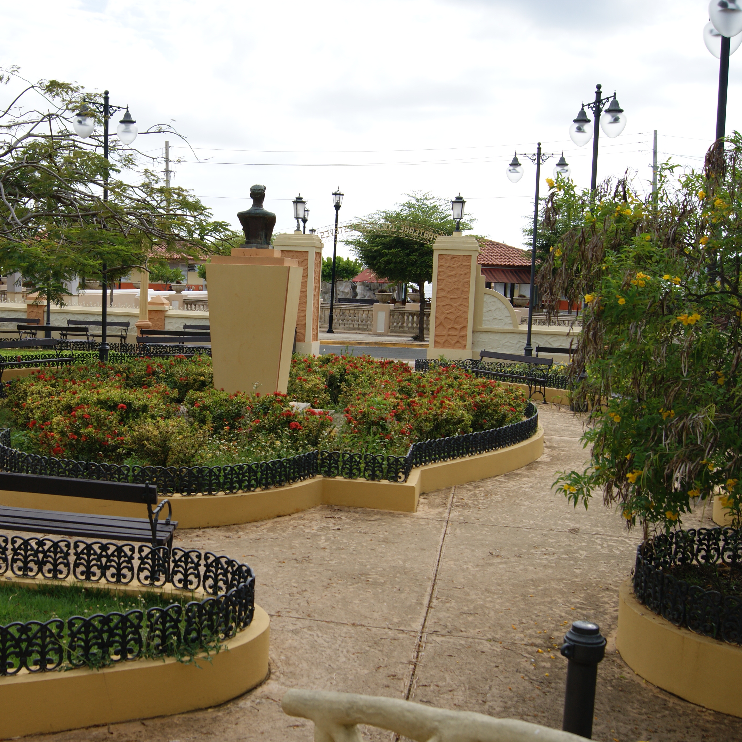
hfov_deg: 39.2
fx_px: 1019
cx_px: 212
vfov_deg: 40.0
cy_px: 391
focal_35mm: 42
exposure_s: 1/500
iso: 100
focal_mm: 20
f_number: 5.6
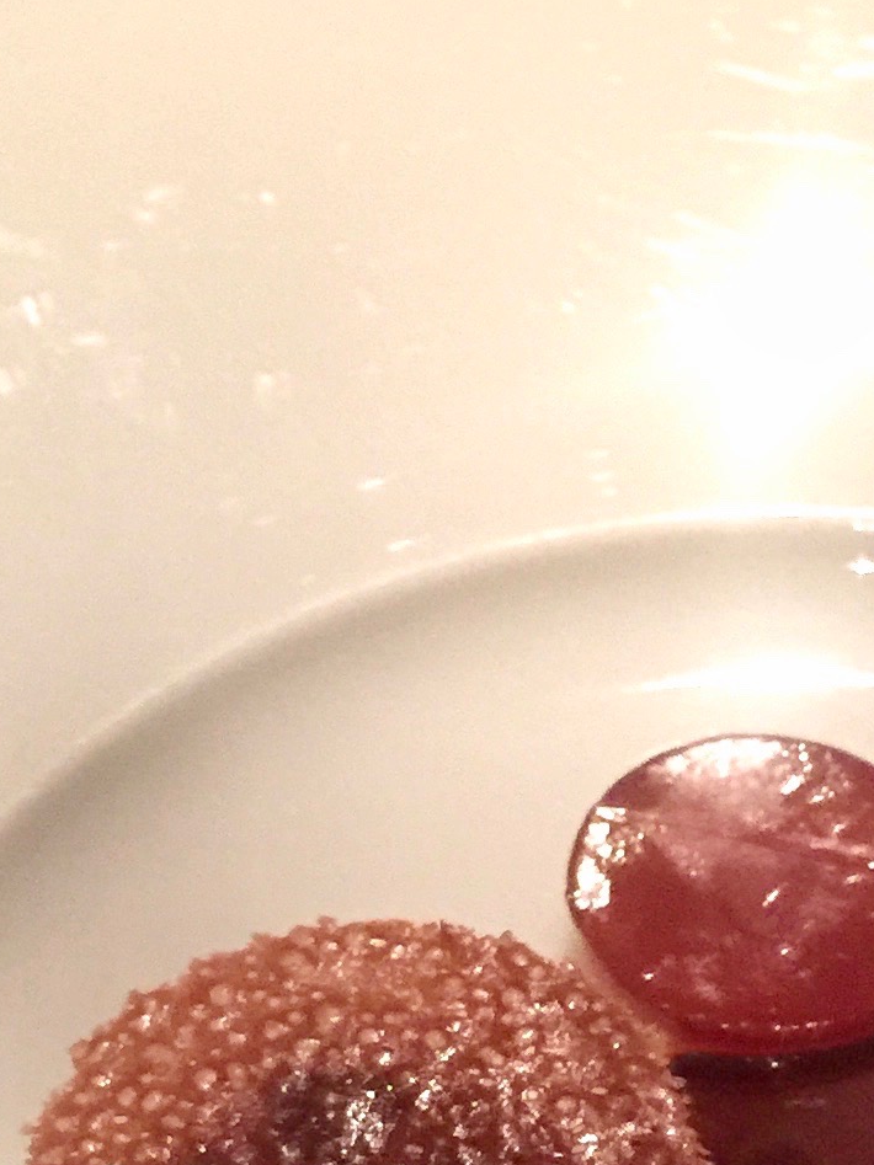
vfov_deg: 19.0
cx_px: 848
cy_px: 1193
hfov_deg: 14.6
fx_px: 3367
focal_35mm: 100
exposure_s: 1/4
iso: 160
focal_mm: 4.15
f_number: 2.2
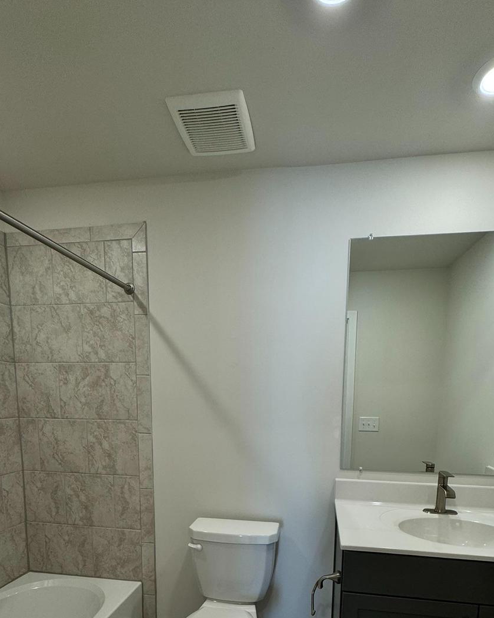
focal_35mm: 20
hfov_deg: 68.1
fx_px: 365
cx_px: 259
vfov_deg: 76.0
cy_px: 442
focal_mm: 2.22
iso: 64
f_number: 2.2
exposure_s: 1/120
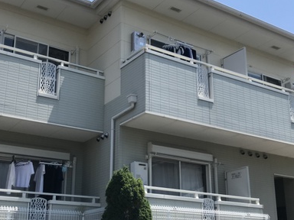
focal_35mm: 51
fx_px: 433
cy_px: 126
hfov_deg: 37.5
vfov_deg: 28.5
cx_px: 155
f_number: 1.8
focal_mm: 3.99
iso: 20
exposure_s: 1/2283
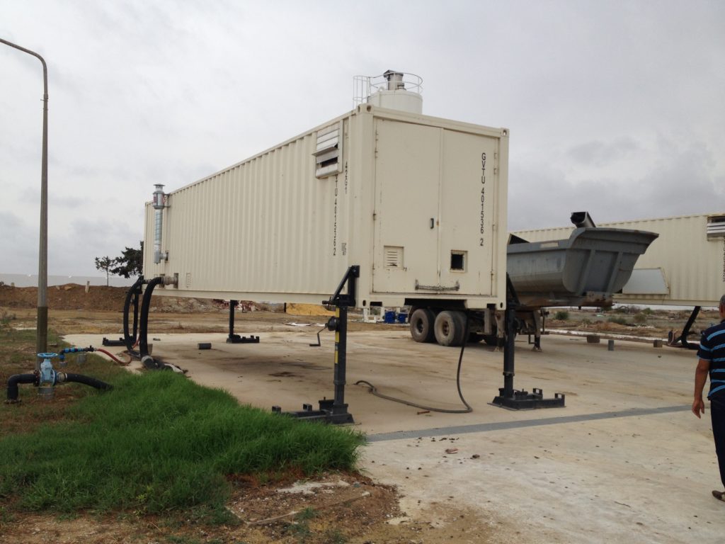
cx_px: 362
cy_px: 272
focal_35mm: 35
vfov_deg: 40.7
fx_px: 733
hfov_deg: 52.6
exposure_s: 1/1453
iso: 50
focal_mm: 4.28
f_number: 2.4
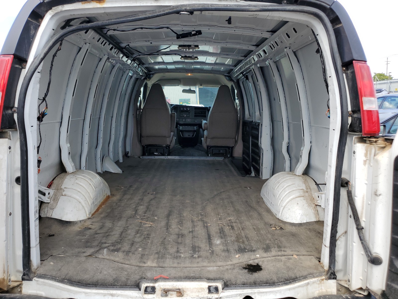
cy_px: 150
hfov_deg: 67.3
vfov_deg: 53.1
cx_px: 199
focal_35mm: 26
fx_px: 299
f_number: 1.5
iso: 50
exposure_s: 1/769
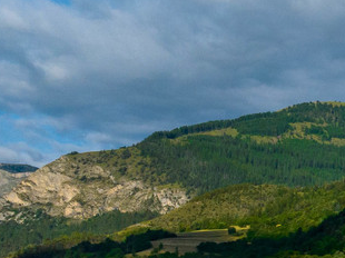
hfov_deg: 13.5
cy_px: 317
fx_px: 1235
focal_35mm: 124
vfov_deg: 11.7
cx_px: 704
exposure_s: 1/640
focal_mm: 12.3
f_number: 9
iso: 200
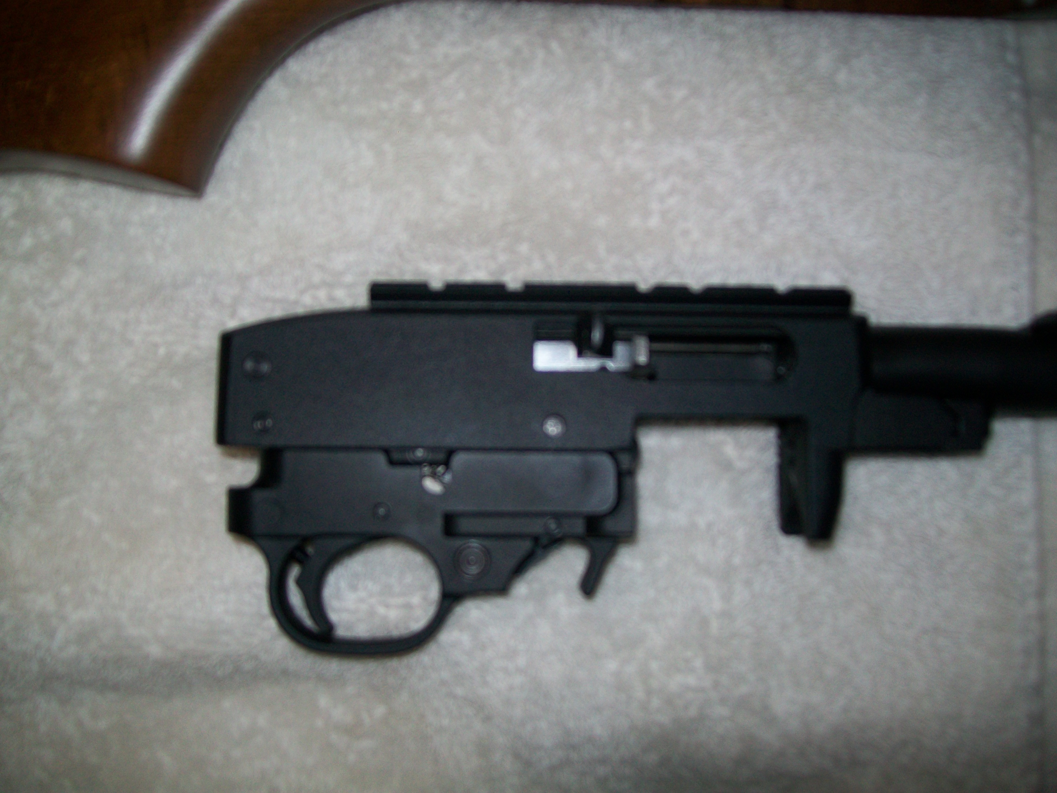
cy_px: 396
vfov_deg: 41.8
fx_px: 1038
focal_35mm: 34
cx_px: 528
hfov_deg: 54.0
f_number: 2.7
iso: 64
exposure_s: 1/60
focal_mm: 6.1
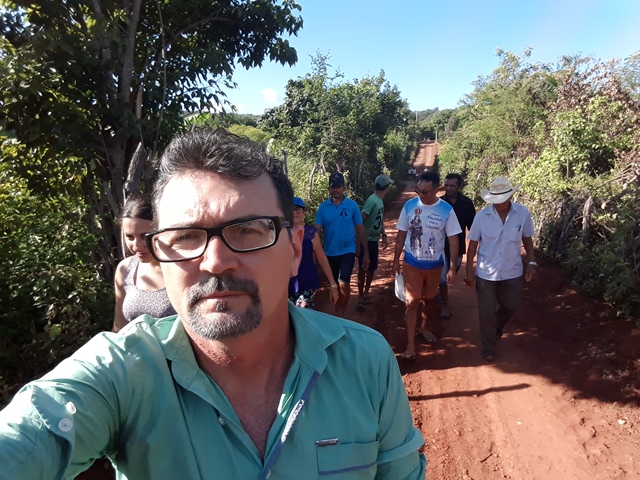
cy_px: 240
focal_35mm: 23
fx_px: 425
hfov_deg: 73.9
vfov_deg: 58.9
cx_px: 320
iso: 40
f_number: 2.2
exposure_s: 1/404
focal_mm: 1.95
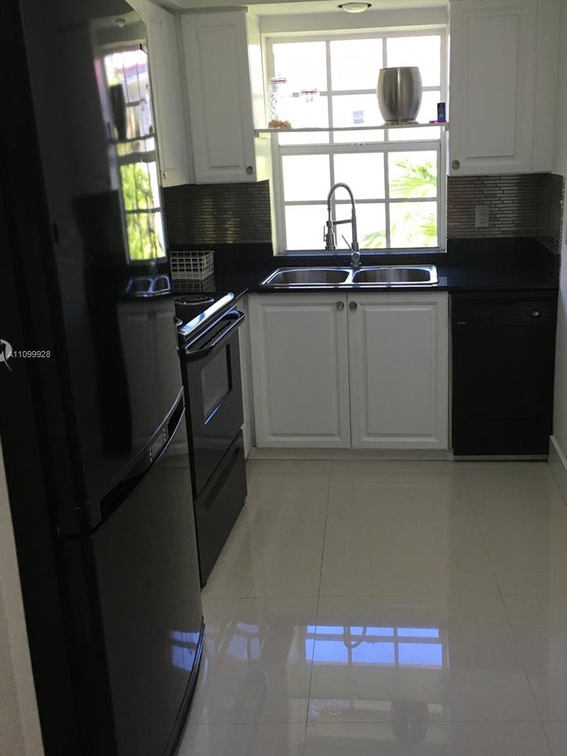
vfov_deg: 51.3
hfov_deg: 39.5
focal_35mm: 36
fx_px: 786
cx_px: 333
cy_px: 355
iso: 40
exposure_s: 1/30
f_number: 2.2
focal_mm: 4.15
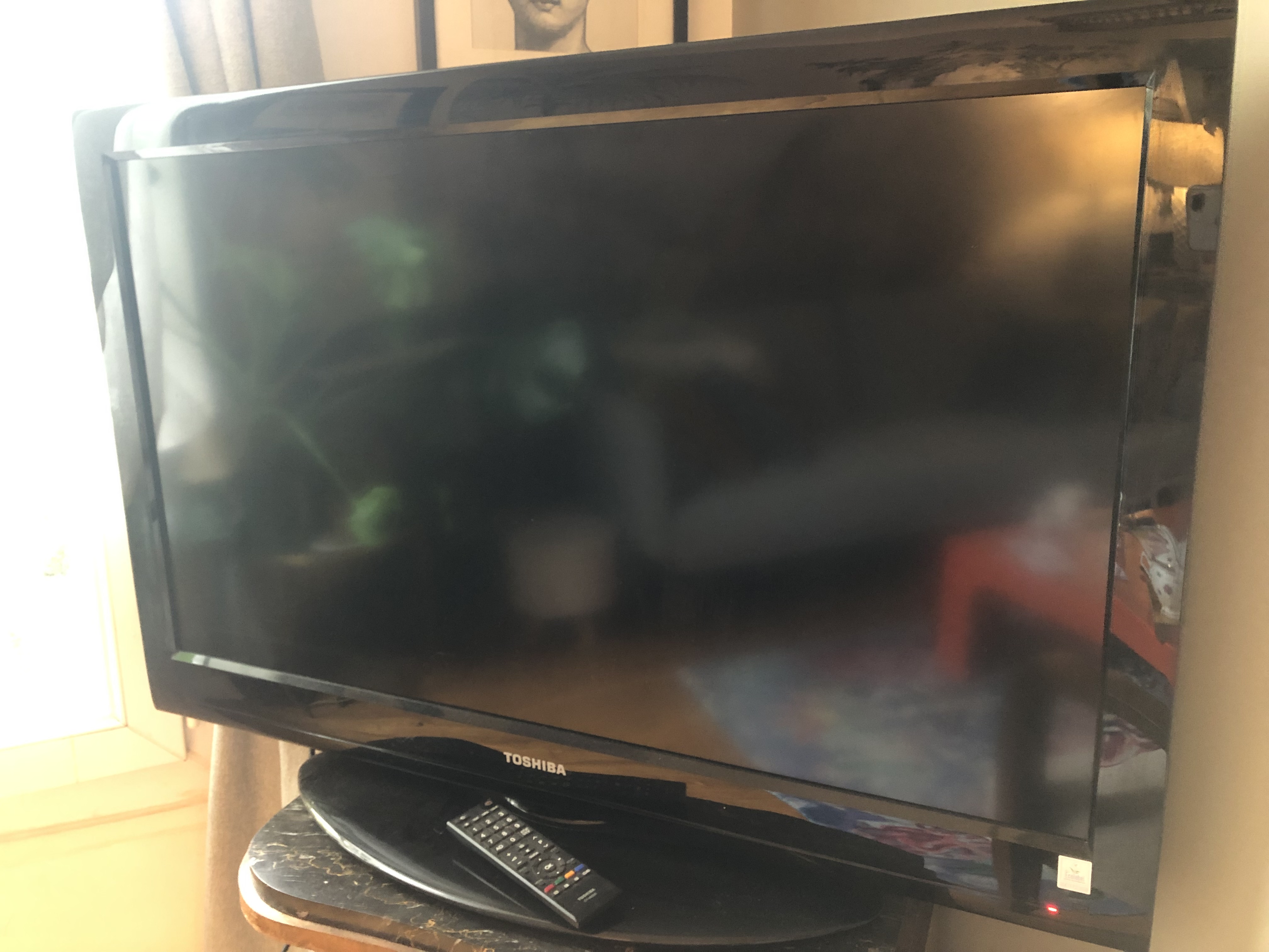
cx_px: 634
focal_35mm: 28
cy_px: 476
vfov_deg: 49.7
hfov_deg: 63.4
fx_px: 1026
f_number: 1.8
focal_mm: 3.99
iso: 100
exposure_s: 1/4
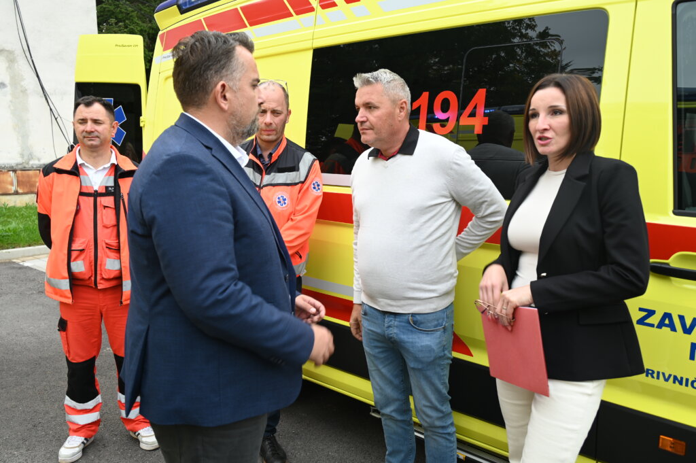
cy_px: 232
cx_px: 348
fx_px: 589
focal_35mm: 30
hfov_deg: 61.1
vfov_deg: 42.9
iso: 100
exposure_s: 1/100
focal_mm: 30.5
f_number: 5
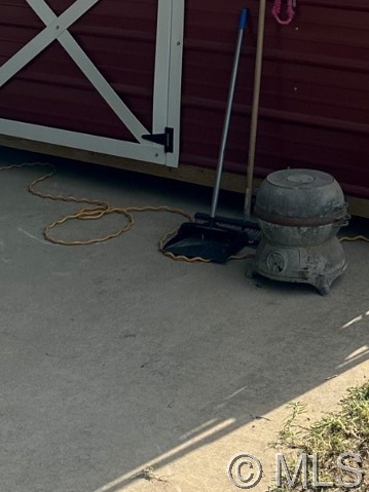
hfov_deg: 18.9
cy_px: -272
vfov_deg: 21.0
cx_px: 305
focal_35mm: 77
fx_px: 1095
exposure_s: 1/7576
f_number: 1.78
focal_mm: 6.86
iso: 80
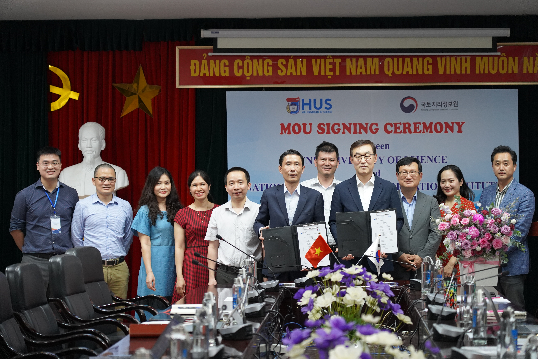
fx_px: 1285
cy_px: 180
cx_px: 269
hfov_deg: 23.6
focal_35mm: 86
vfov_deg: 15.9
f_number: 4
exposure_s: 1/160
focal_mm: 86
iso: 3200
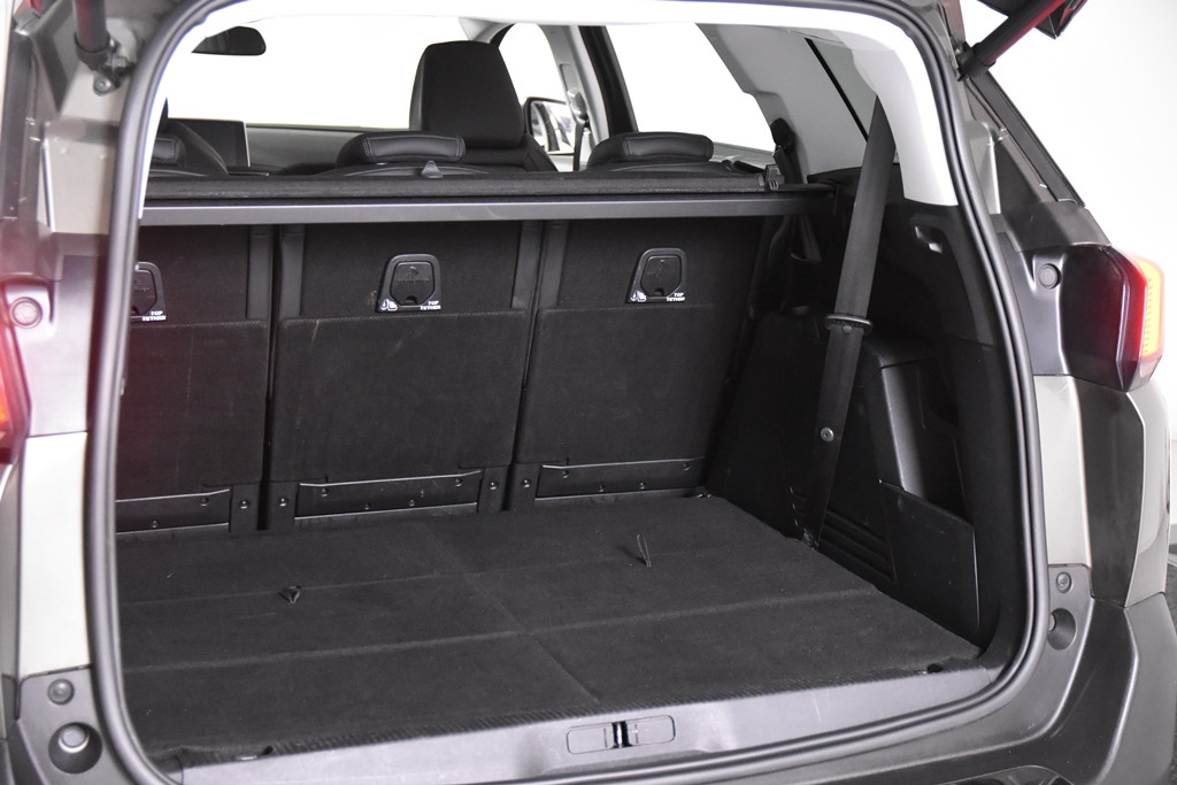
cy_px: 392
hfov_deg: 35.0
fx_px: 1864
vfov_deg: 23.8
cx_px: 588
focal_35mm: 57
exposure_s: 1/60
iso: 5000
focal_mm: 38
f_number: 3.5
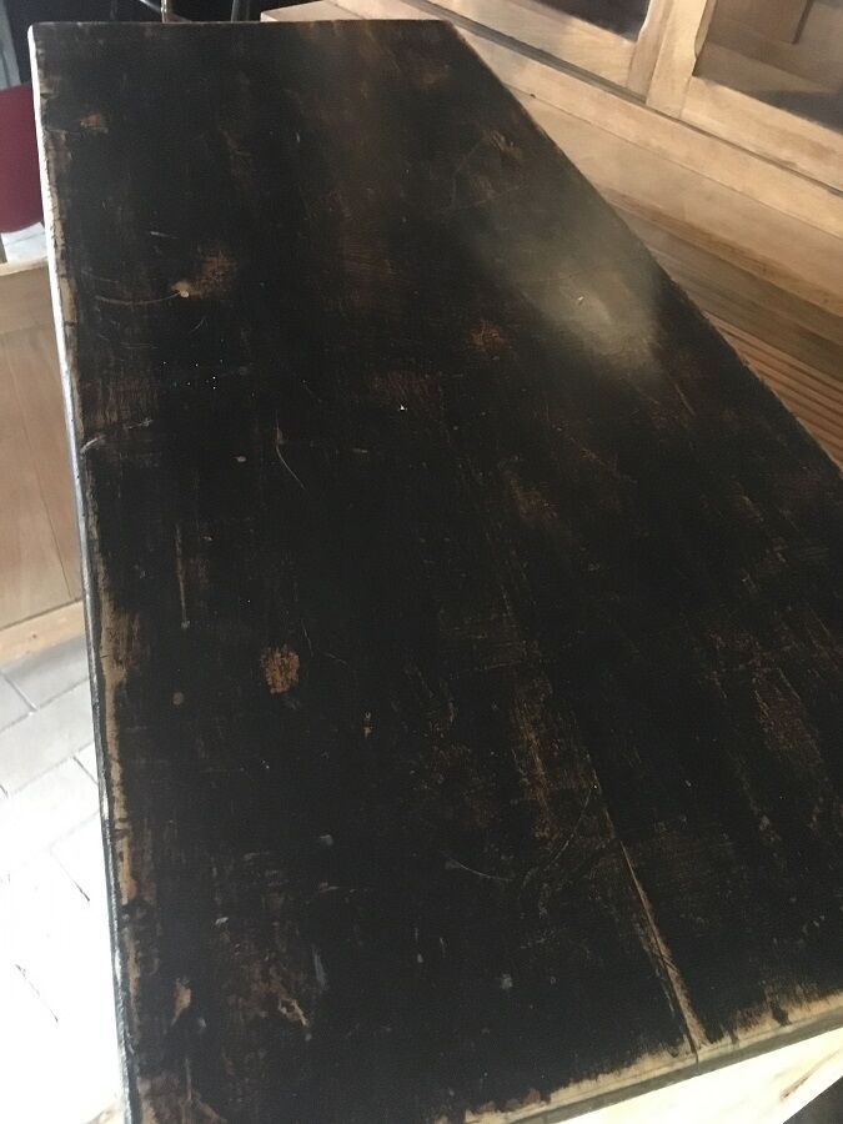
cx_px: 422
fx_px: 942
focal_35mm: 29
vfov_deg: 61.7
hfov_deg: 48.2
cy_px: 562
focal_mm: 4.15
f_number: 2.2
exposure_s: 1/17
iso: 1000
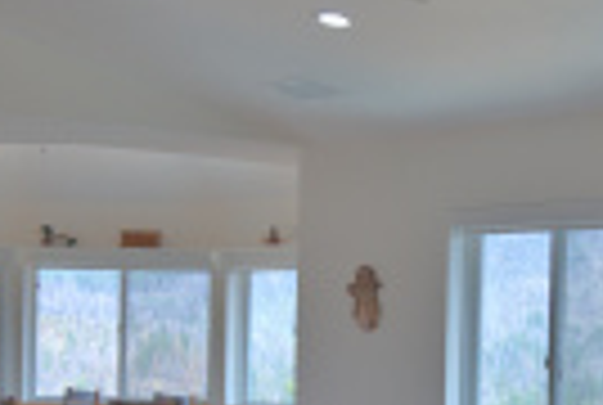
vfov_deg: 13.8
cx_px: 403
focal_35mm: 99
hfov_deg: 20.5
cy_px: 349
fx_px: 1657
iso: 640
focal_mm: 19
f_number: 6.3
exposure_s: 1/200
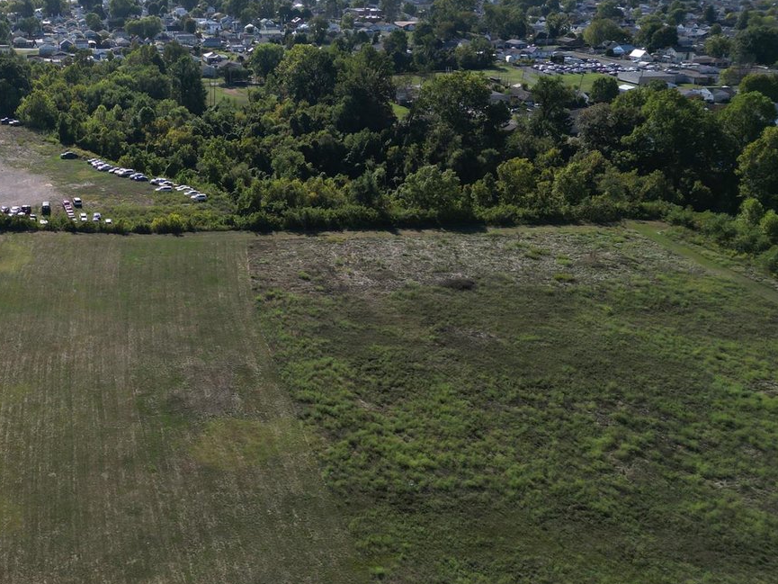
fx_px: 944
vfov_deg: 34.2
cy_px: 227
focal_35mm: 42
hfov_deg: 42.7
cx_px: 150
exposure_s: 1/4000
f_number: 1.7
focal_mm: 6.72
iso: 120
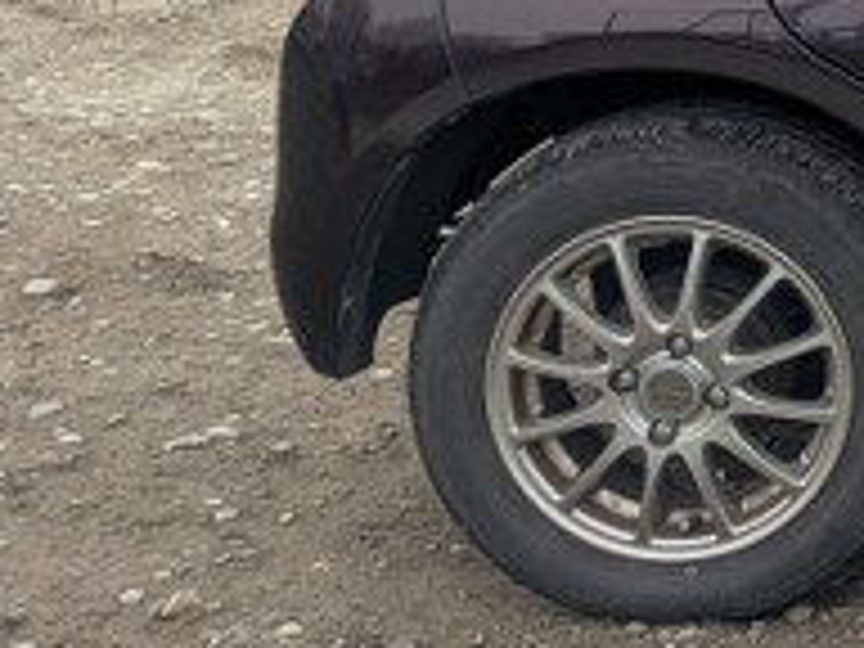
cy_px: -328
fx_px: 2596
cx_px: 1712
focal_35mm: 104
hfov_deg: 15.3
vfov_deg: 13.4
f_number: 1.89
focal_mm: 5.43
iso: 71
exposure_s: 1/261
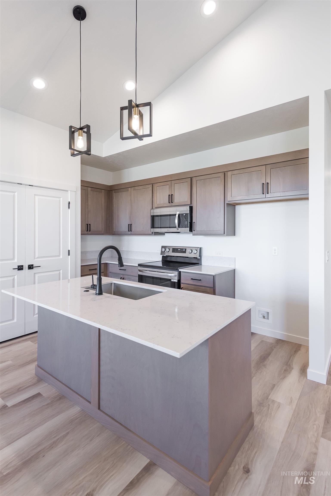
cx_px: 166
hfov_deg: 67.4
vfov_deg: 90.0
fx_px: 248
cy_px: 248
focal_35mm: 18
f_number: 4.5
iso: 800
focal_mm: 18
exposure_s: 1/80
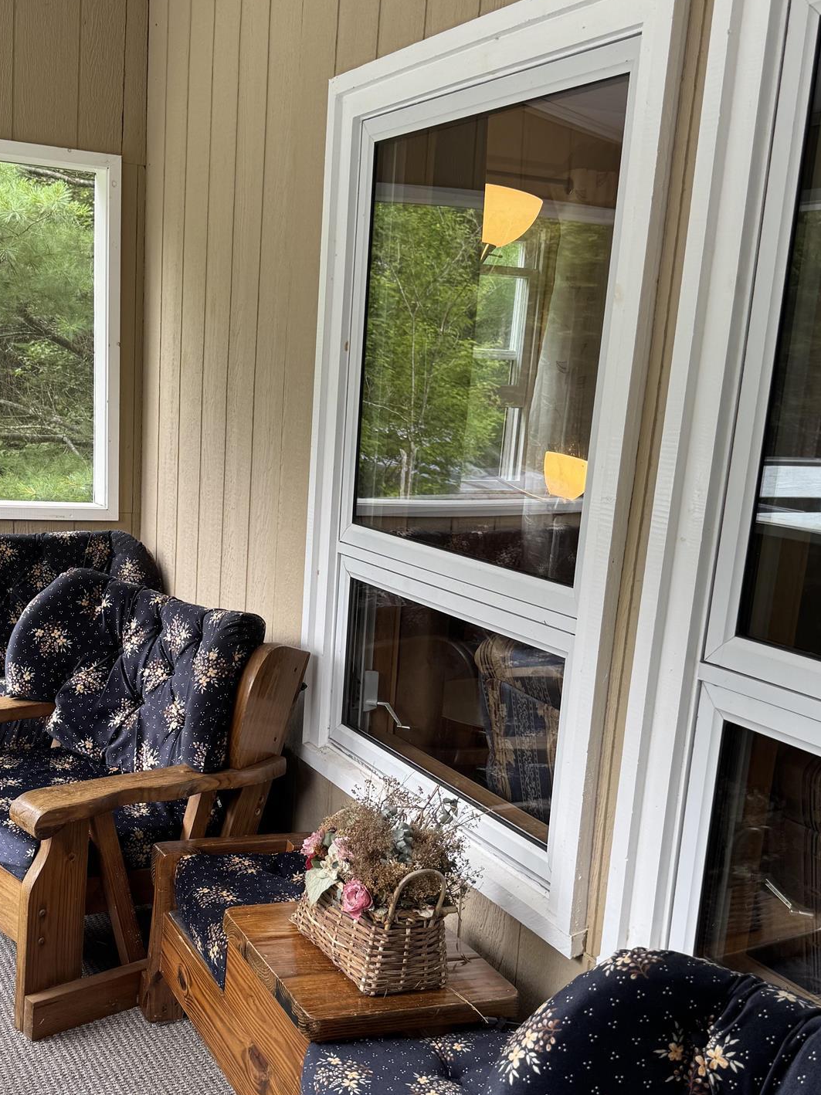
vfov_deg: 47.6
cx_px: 304
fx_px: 1234
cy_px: 657
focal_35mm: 39
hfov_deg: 36.6
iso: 64
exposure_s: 1/121
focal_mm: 6.76
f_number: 1.78
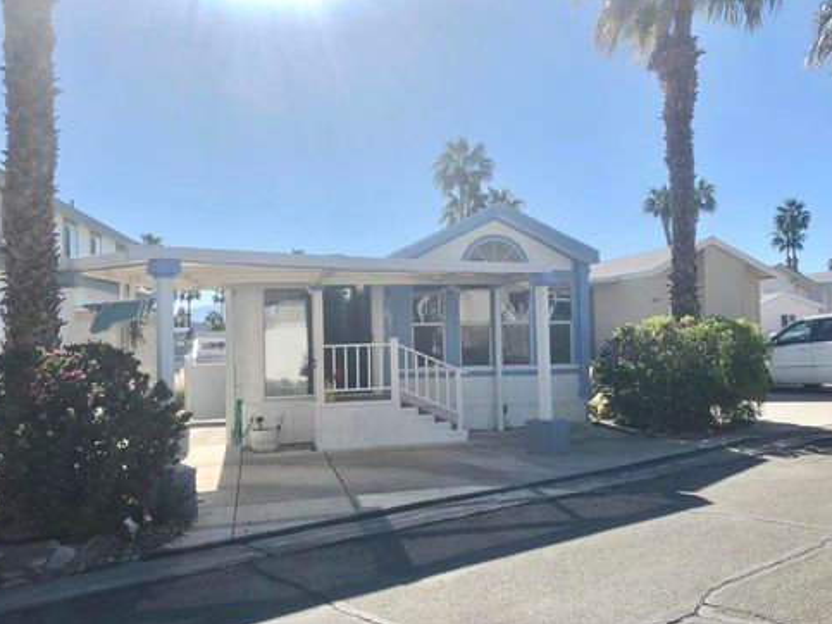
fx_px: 697
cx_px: 408
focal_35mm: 29
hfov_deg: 61.7
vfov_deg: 48.2
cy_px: 320
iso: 20
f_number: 1.8
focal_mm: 4
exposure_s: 1/3472
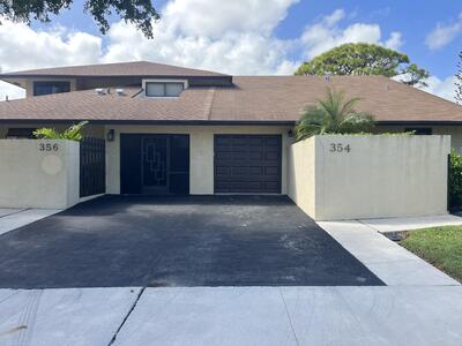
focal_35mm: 26
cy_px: 173
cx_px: 231
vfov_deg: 53.1
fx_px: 347
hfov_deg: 67.3
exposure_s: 1/1175
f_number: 1.6
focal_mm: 5.1
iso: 50
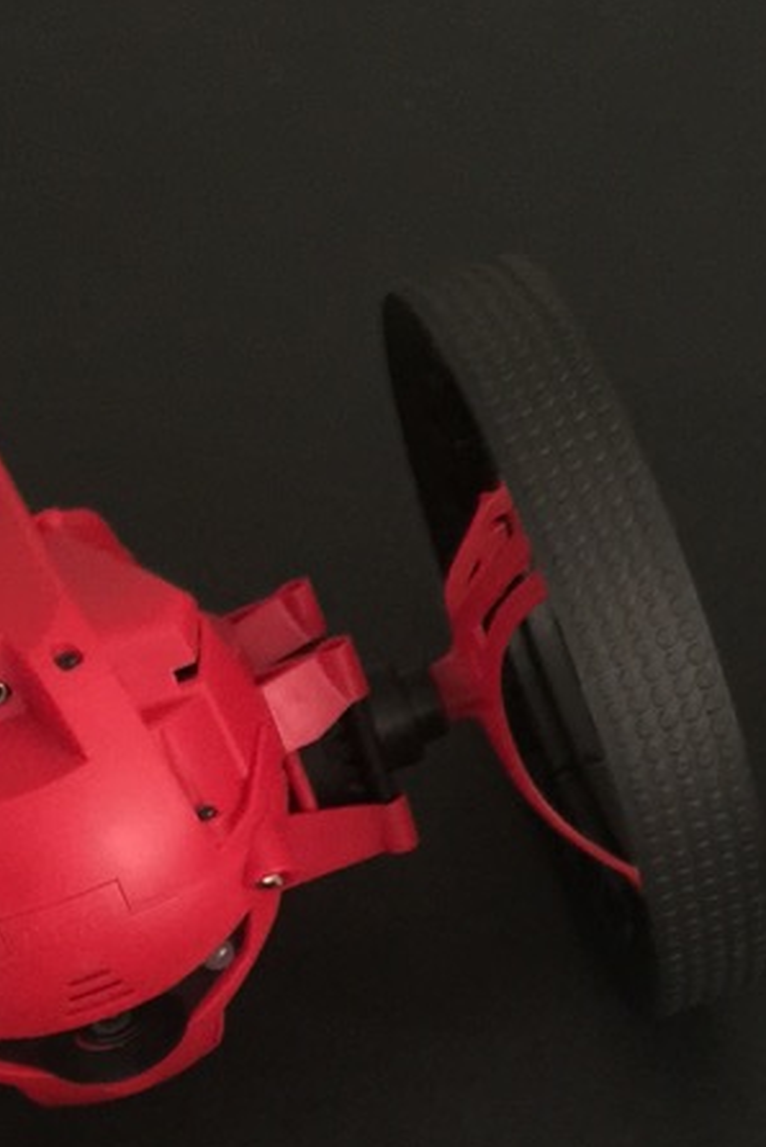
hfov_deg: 14.8
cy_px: 1189
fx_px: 2868
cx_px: 866
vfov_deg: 21.7
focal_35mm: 90
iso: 160
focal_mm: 4.15
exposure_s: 1/4
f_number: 2.2
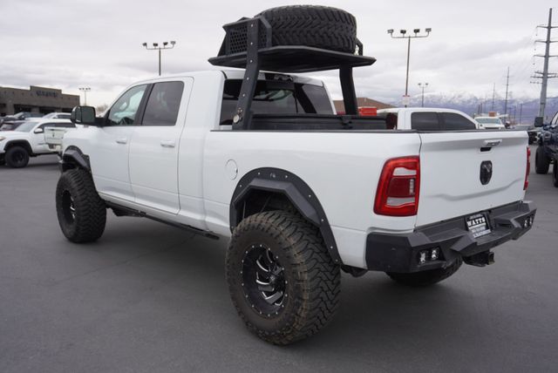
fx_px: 489
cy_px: 186
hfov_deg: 59.4
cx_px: 279
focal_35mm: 32
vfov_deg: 41.8
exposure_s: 1/80
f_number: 4.5
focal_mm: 21
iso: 100
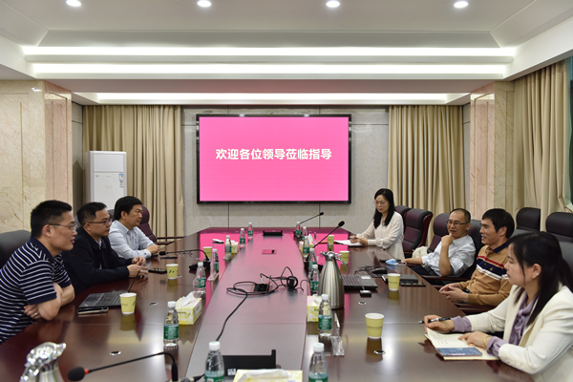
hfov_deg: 58.7
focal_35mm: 32
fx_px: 509
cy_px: 191
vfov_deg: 41.1
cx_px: 286
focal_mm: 32
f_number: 5
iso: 1250
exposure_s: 1/100
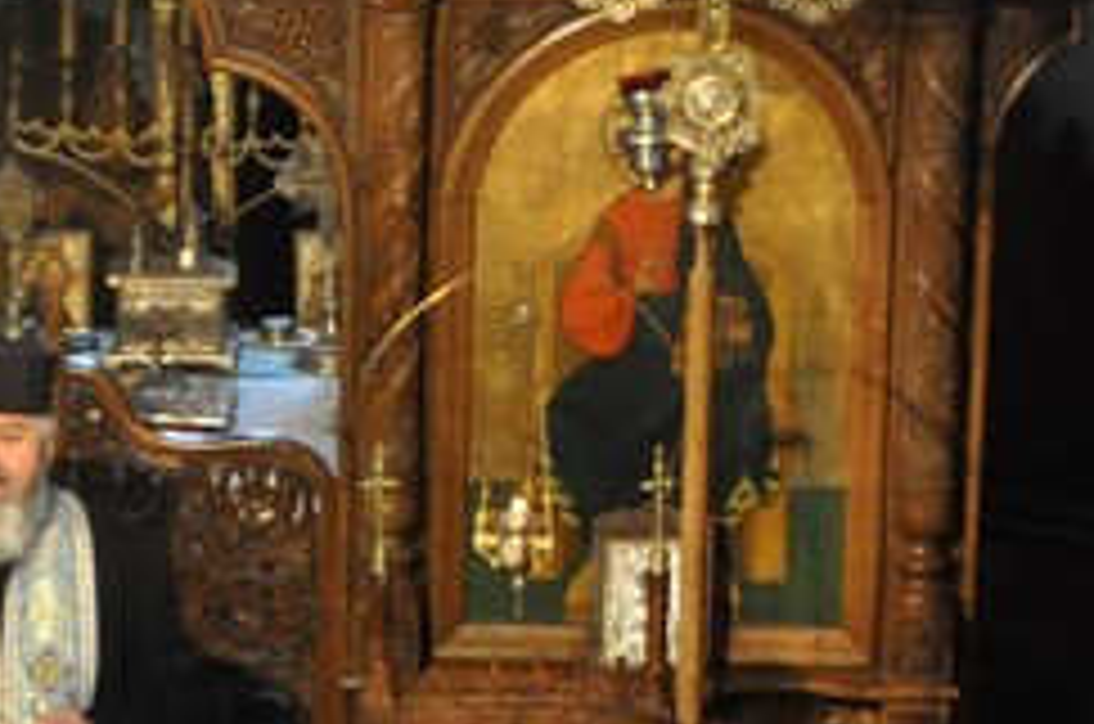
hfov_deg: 5.8
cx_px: -302
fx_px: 10797
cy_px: 1765
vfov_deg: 3.8
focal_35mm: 356
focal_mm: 48
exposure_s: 1/20
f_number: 4.8
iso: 1600
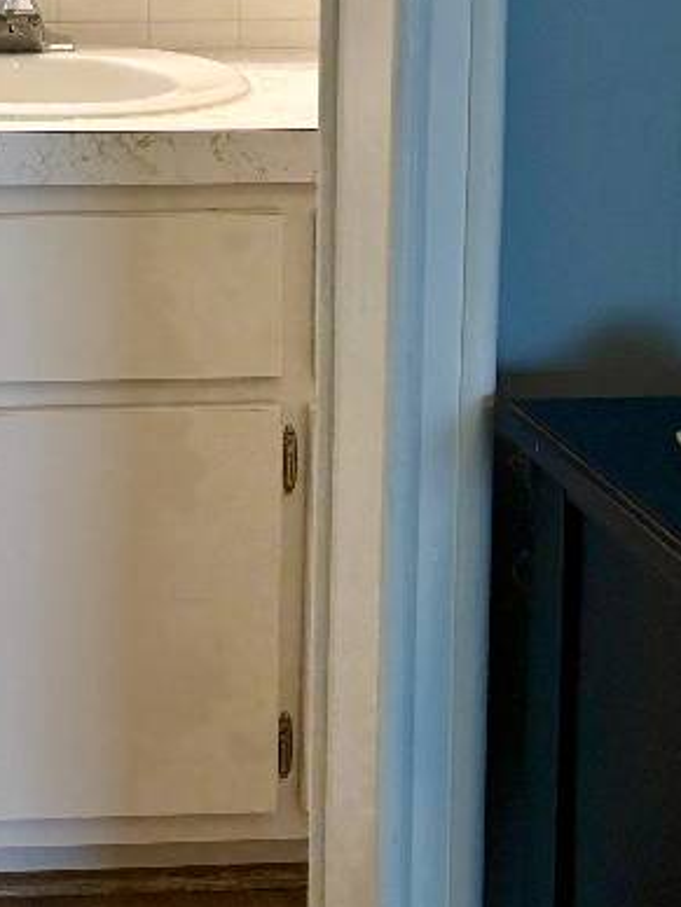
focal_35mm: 76
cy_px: -1
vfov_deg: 24.5
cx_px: -140
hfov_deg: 18.4
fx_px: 1994
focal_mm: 5.96
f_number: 1.6
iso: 80
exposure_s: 1/60
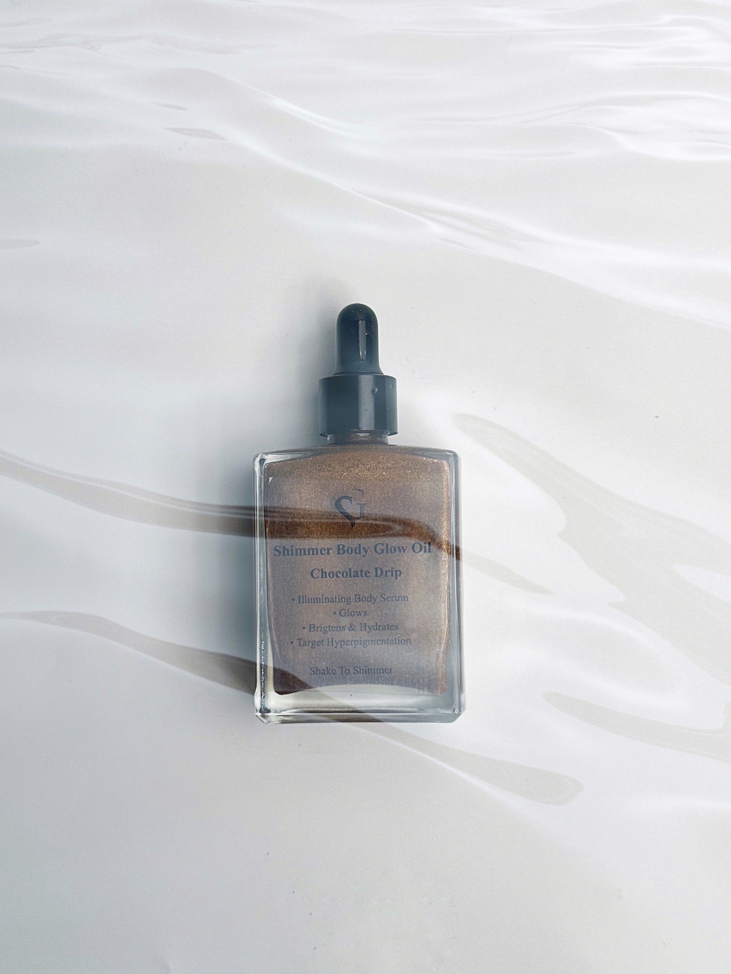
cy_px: 487
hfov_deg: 30.3
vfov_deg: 39.7
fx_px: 1352
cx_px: 366
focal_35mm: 48
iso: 64
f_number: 1.78
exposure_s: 1/358
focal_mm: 6.86
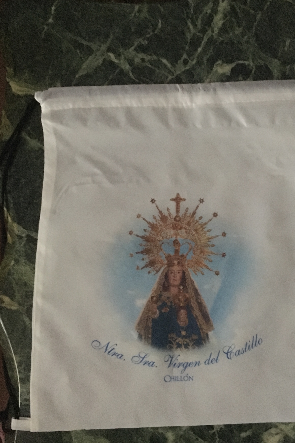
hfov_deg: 37.6
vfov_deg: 54.4
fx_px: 430
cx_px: 187
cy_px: 228
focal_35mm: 35
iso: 640
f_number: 2.2
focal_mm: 4.15
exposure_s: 1/17
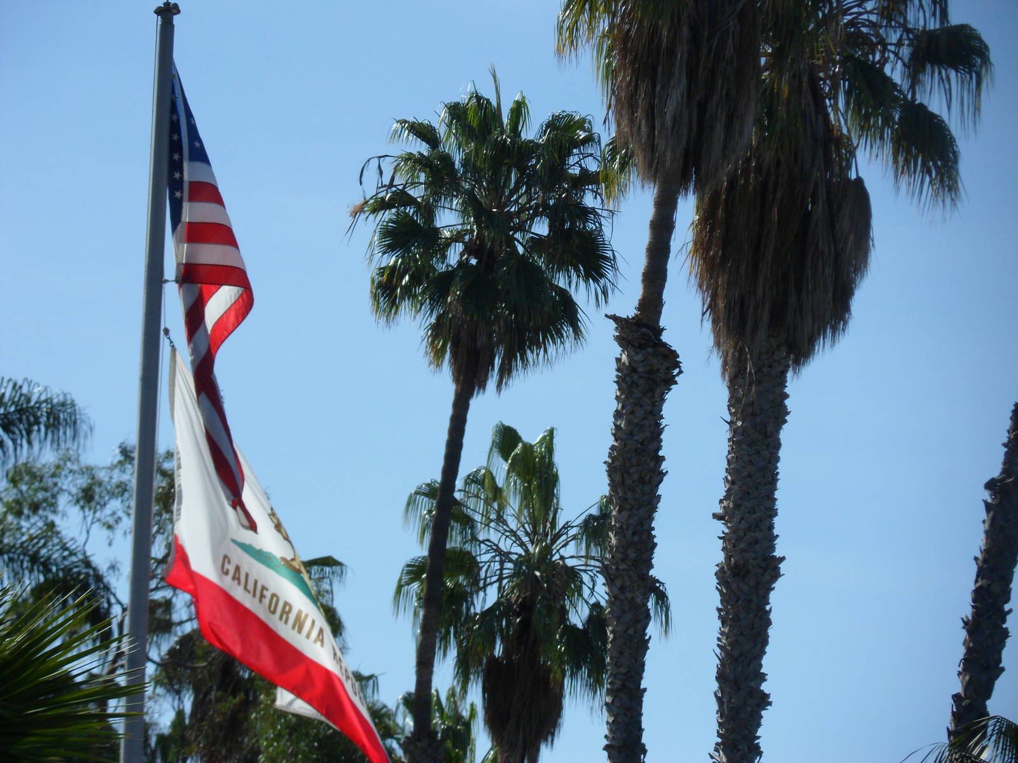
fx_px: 5911
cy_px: 382
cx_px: 509
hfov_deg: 9.8
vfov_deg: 7.4
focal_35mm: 201
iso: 80
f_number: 5.6
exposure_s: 1/750
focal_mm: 36.2
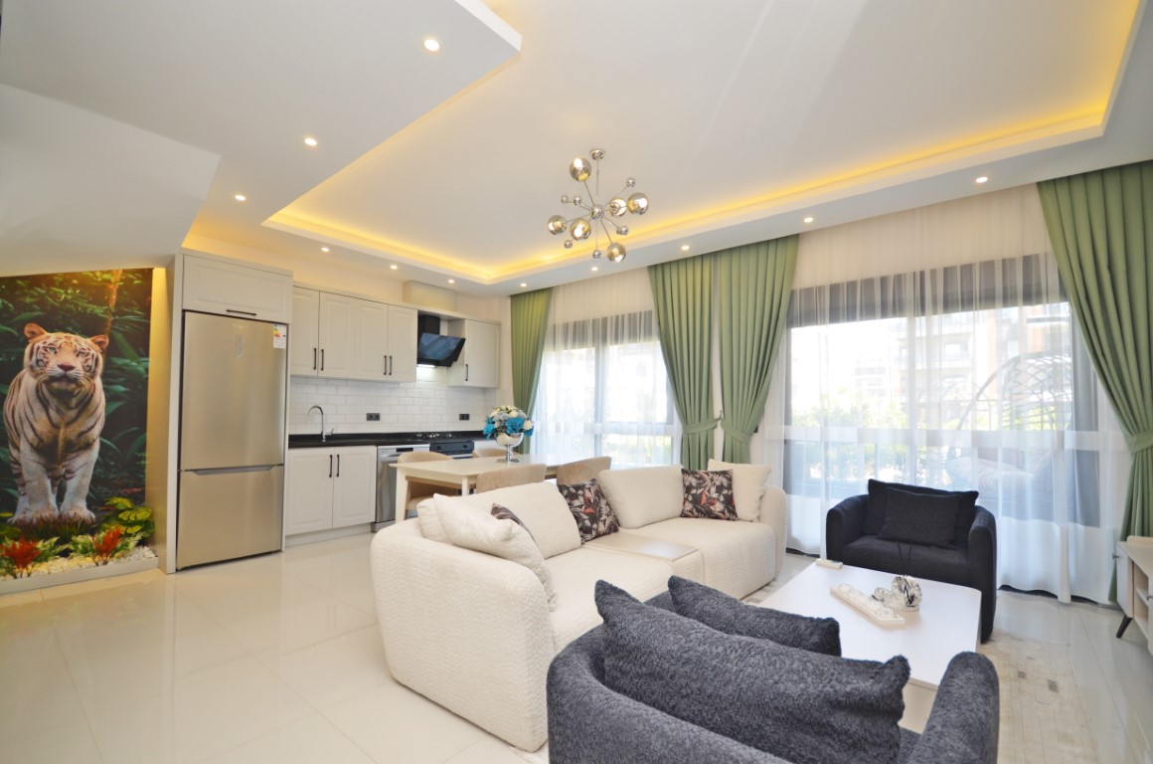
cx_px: 576
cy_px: 382
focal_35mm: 15
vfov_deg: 77.1
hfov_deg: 100.5
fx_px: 479
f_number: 4
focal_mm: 10
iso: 220
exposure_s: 1/60
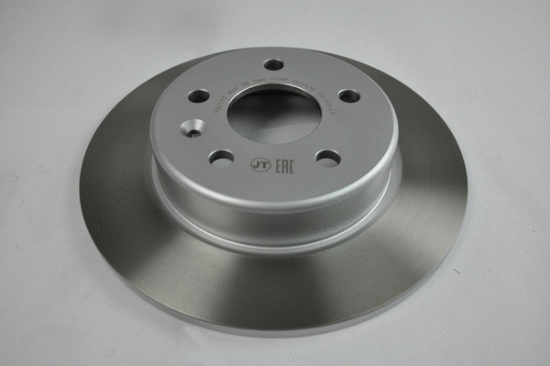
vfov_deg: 39.9
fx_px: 504
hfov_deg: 57.3
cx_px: 275
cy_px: 183
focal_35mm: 33
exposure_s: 1/125
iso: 400
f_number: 5.6
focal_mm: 22
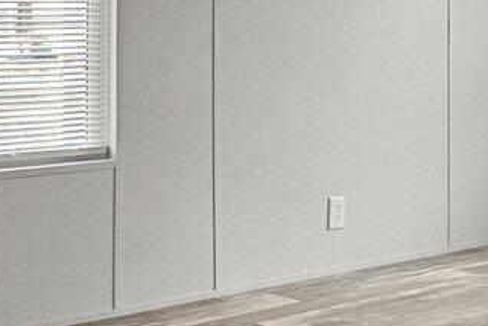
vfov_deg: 13.2
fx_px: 1383
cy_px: -13
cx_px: 356
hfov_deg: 19.9
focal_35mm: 102
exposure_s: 1/10
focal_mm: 16
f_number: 4
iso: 320
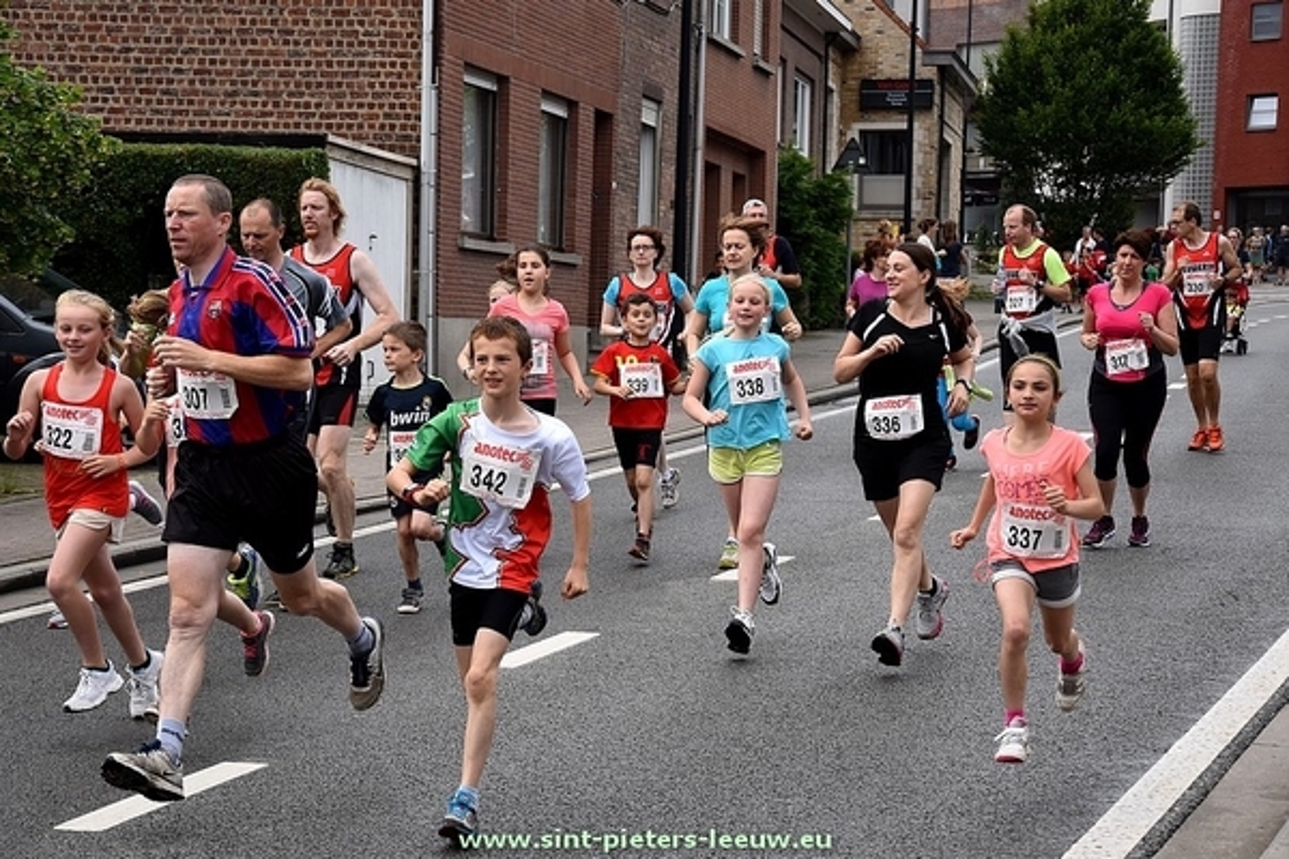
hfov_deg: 23.4
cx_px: 644
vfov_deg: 15.7
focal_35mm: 87
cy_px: 430
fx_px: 3115
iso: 400
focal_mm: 58
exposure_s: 1/1250
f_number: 5
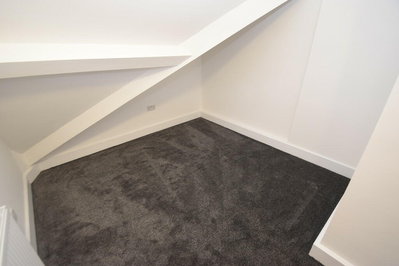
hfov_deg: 100.4
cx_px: 200
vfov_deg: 77.3
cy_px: 133
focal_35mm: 15
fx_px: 166
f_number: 3.5
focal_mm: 10
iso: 1100
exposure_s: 1/60
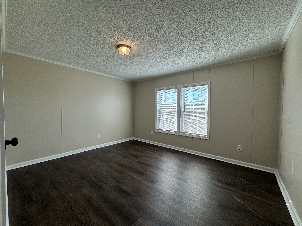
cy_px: 113
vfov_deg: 85.7
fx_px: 122
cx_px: 151
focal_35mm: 14
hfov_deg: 102.1
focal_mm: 2.22
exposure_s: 1/144
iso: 40
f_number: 2.2
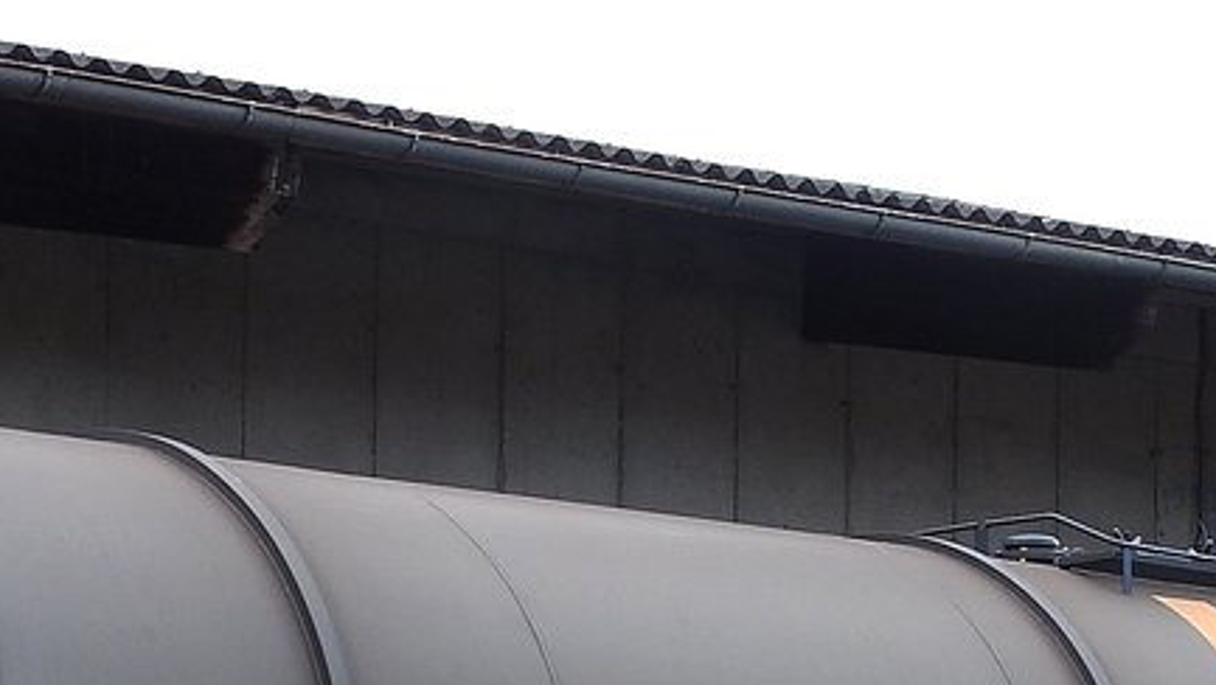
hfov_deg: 14.2
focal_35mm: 151
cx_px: 784
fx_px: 4871
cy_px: 1123
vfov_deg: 7.8
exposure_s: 1/50
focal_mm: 9
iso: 100
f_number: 4
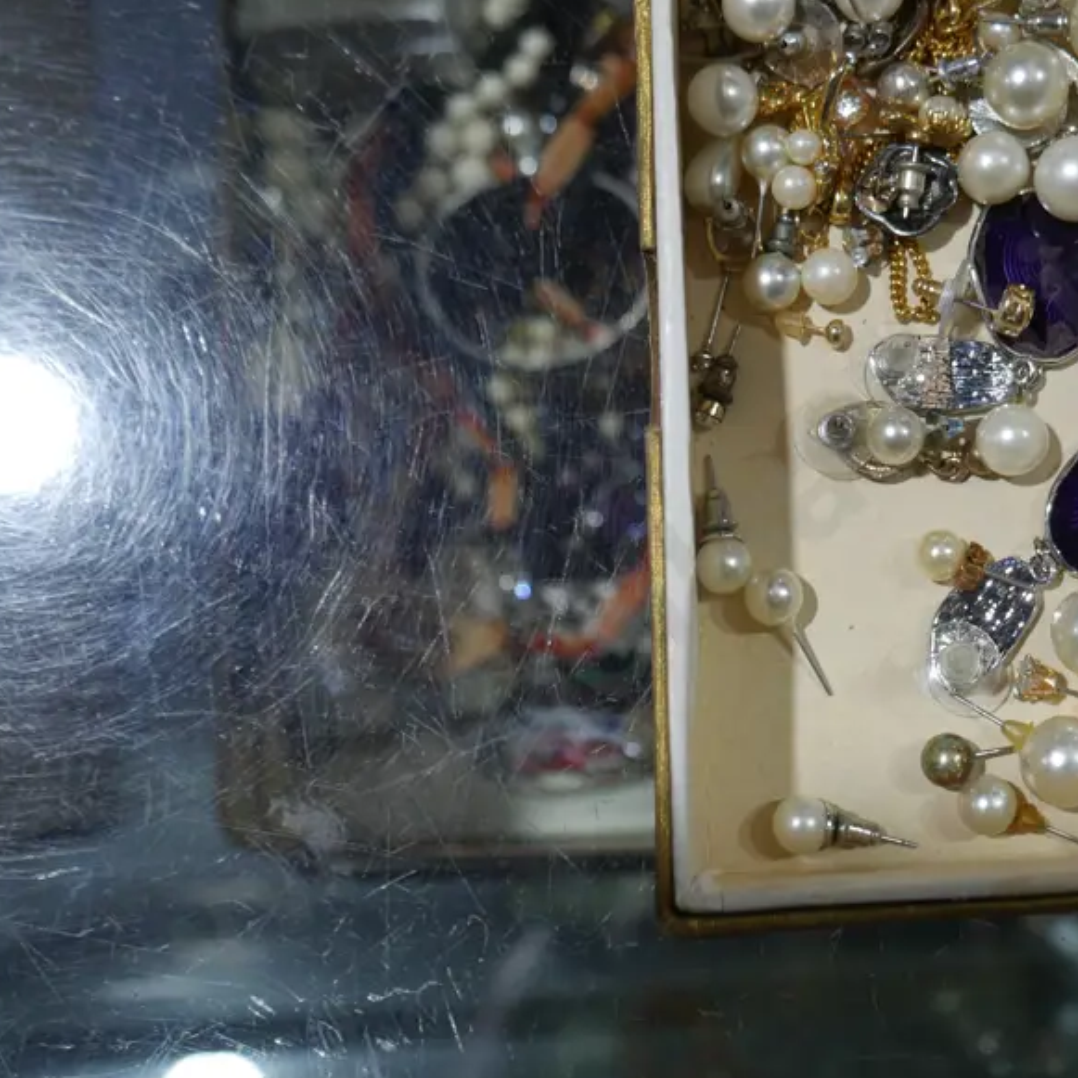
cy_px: 424
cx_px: 904
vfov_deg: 32.1
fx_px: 1867
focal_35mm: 53
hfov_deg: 31.2
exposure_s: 1/100
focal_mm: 17
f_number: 4
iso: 200
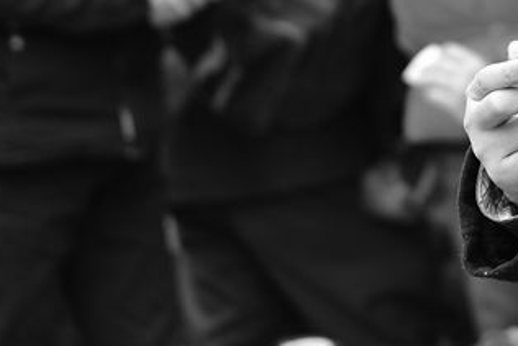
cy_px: -74
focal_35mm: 340
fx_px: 4894
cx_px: 684
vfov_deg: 4.0
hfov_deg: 6.0
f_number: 4
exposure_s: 1/320
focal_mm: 105
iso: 500
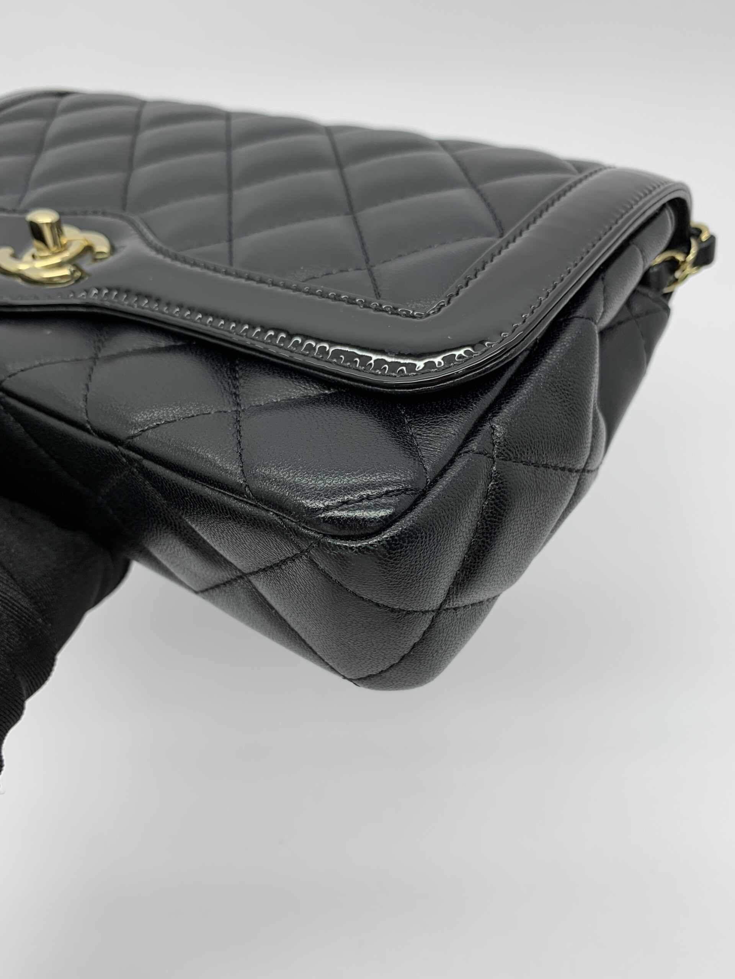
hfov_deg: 53.1
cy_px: 490
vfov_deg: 67.3
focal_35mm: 26
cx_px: 368
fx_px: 736
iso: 32
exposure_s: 1/100
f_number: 1.8
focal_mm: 4.25
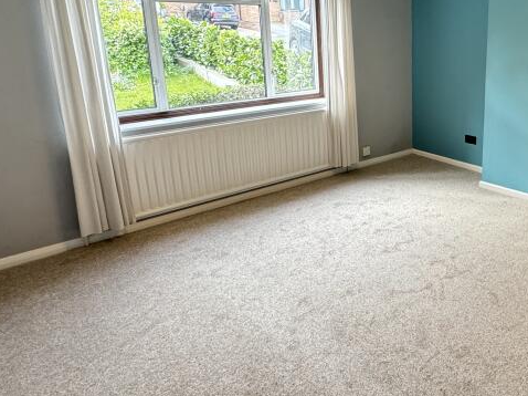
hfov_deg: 55.9
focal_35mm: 30
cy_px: 136
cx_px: 419
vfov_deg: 46.1
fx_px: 457
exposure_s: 1/99
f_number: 2.2
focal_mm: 2.22
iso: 320
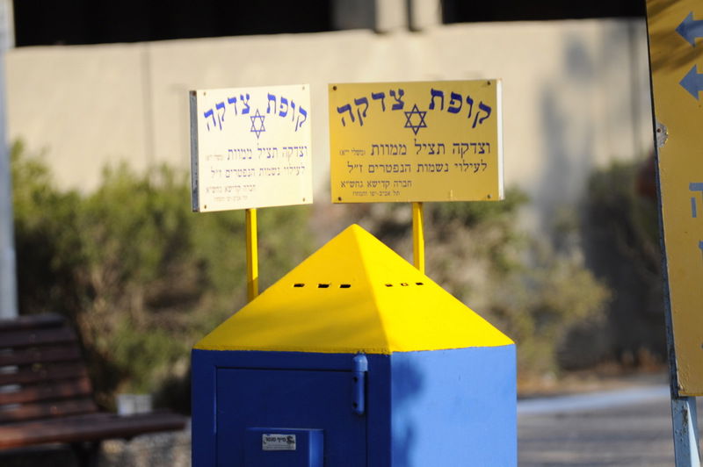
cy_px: 234
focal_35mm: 420
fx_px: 8195
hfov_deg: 4.9
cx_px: 352
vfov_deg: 3.3
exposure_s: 1/1000
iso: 200
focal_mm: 280
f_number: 4
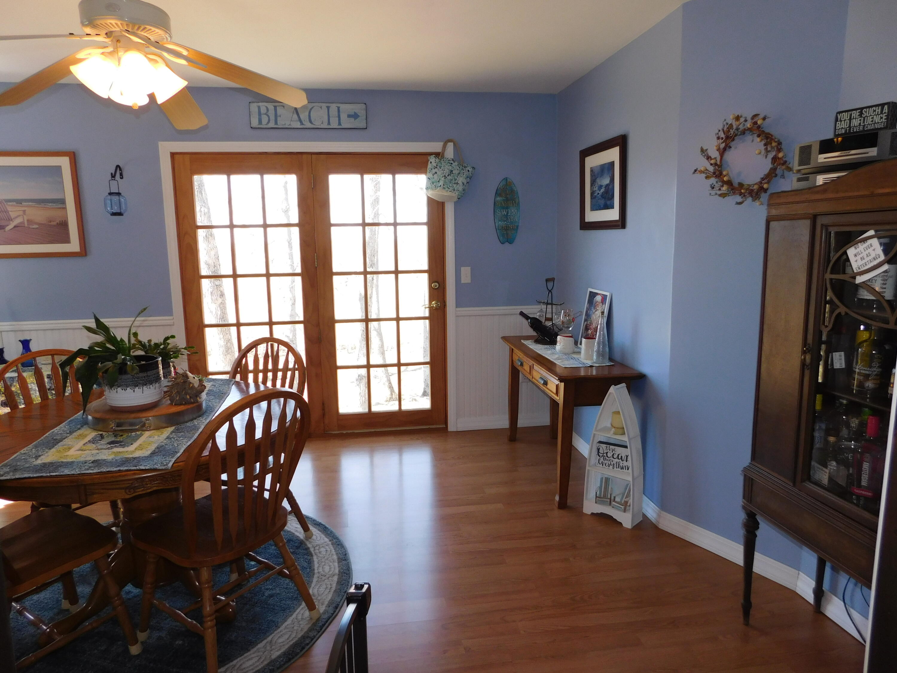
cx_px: 448
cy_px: 336
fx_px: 596
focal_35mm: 23
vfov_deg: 58.9
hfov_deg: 73.9
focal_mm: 4
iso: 125
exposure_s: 1/60
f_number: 3
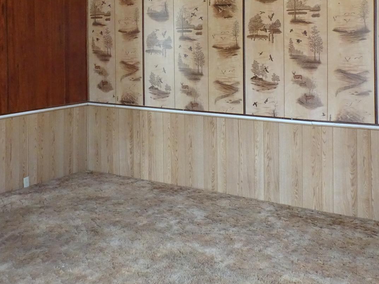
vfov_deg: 30.7
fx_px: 503
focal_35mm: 46
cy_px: 53
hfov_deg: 41.1
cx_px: 152
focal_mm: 4.1
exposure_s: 1/30
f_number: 3.5
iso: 500
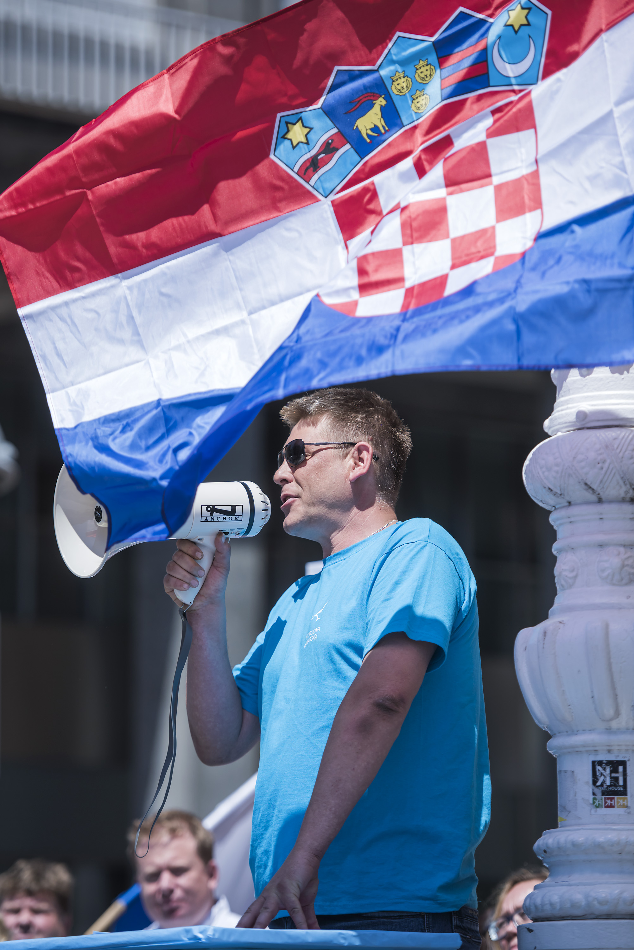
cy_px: 475
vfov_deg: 14.1
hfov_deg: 9.5
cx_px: 317
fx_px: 3827
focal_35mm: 145
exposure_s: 1/4000
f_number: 2.8
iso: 200
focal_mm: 145
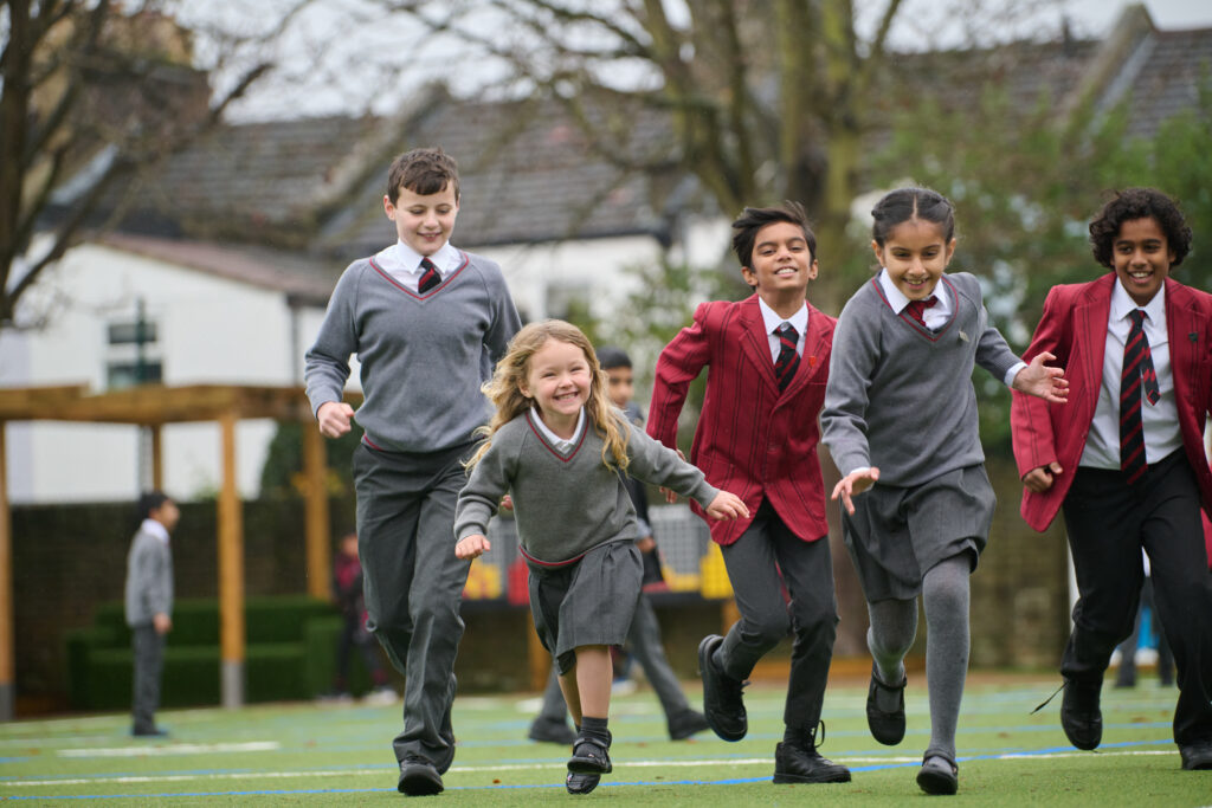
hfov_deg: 14.7
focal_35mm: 140
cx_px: 606
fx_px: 4714
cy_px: 404
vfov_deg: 9.8
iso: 1000
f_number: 3.2
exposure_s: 1/800
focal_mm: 140
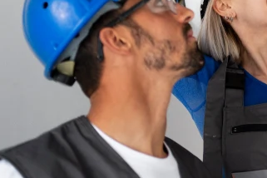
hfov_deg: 17.9
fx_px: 808
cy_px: -37
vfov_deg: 12.3
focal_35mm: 109
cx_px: 316
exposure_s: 1/250
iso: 400
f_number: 2
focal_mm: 35
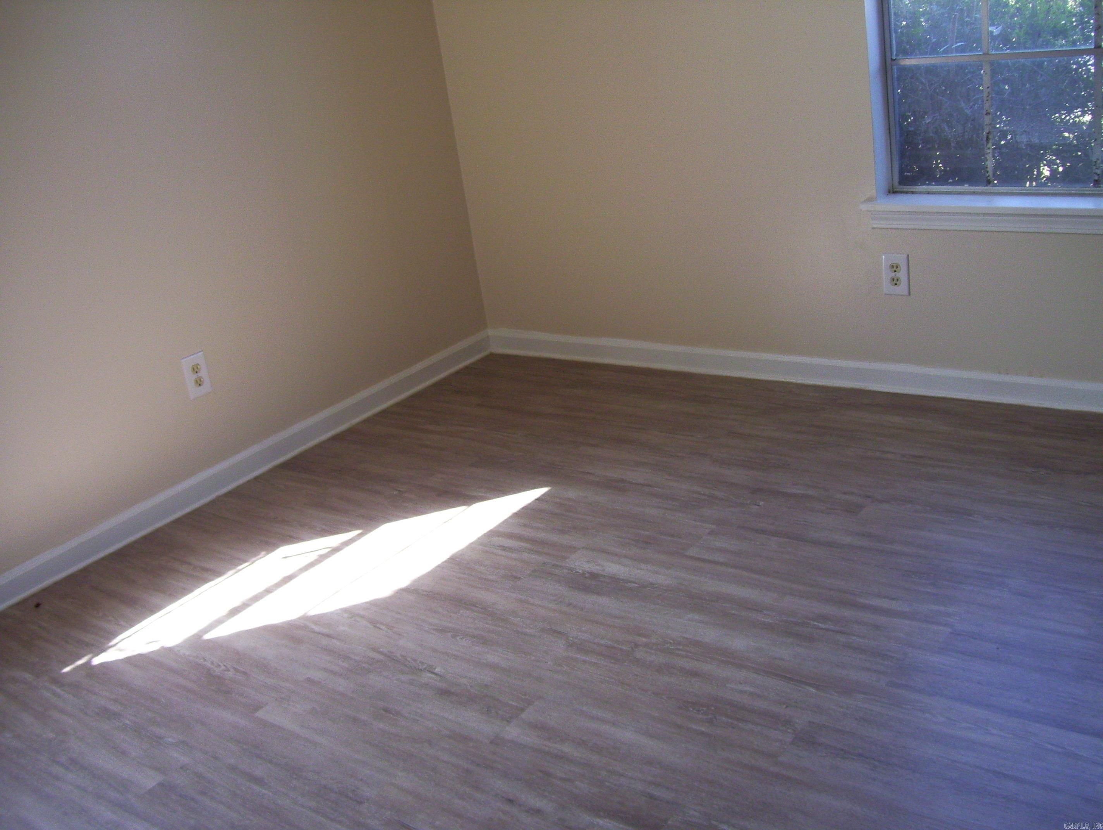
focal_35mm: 36
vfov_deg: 39.7
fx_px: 1149
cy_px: 415
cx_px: 552
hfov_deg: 51.3
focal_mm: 6
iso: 200
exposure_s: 1/160
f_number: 2.7
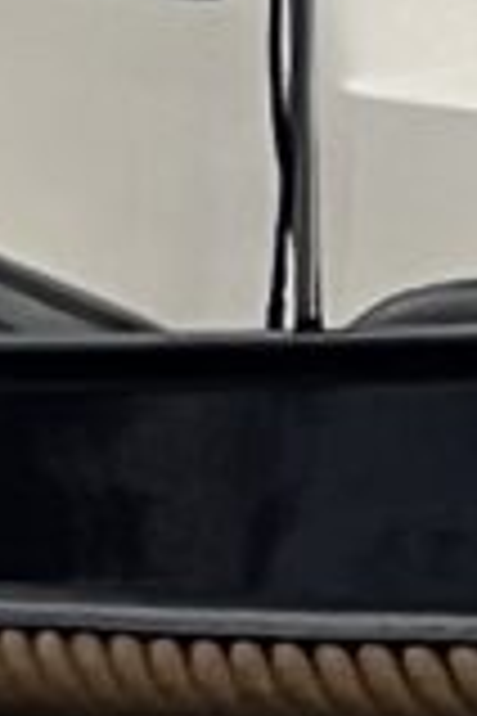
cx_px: 950
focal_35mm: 805
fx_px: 15998
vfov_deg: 2.6
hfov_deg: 1.7
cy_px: -113
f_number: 2.8
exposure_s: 1/99
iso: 32
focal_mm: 9
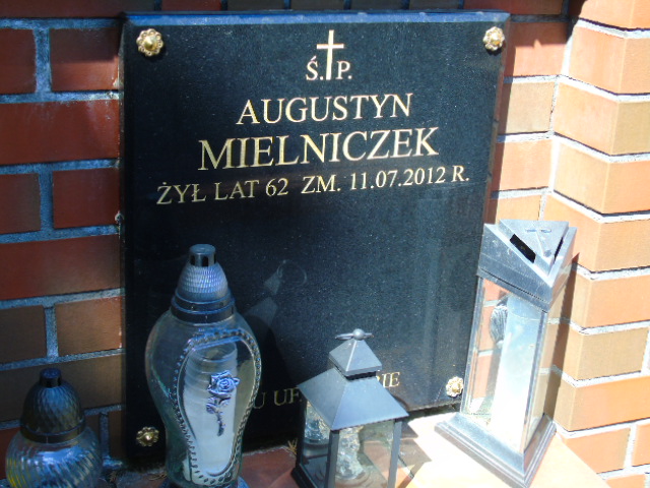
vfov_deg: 27.0
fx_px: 1014
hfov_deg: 35.5
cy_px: 244
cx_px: 325
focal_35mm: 54
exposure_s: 1/100
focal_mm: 9.6
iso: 80
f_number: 4.3
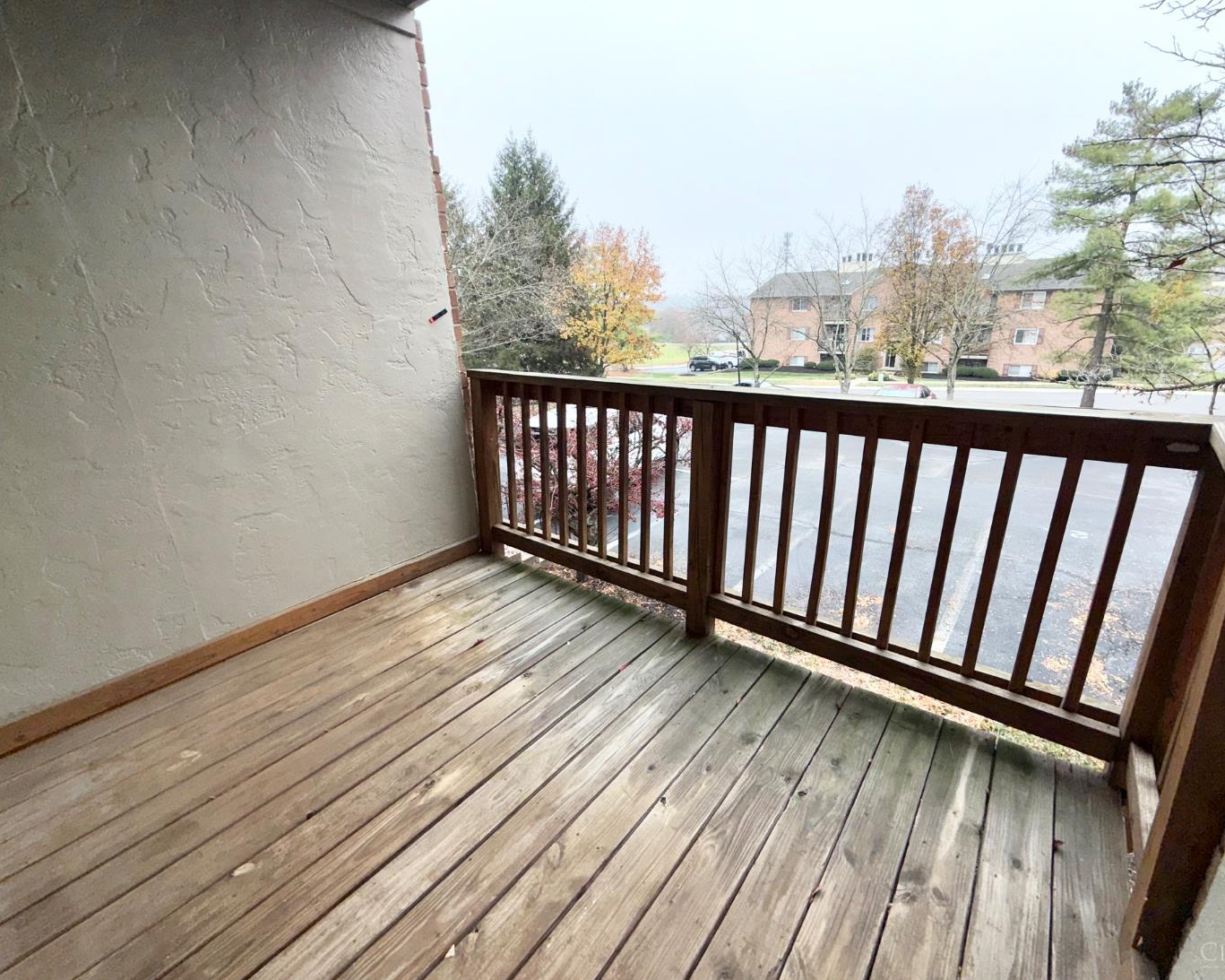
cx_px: 666
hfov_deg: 96.6
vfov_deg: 84.0
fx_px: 544
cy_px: 478
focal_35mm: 15
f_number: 2.2
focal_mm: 2.22
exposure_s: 1/122
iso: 20
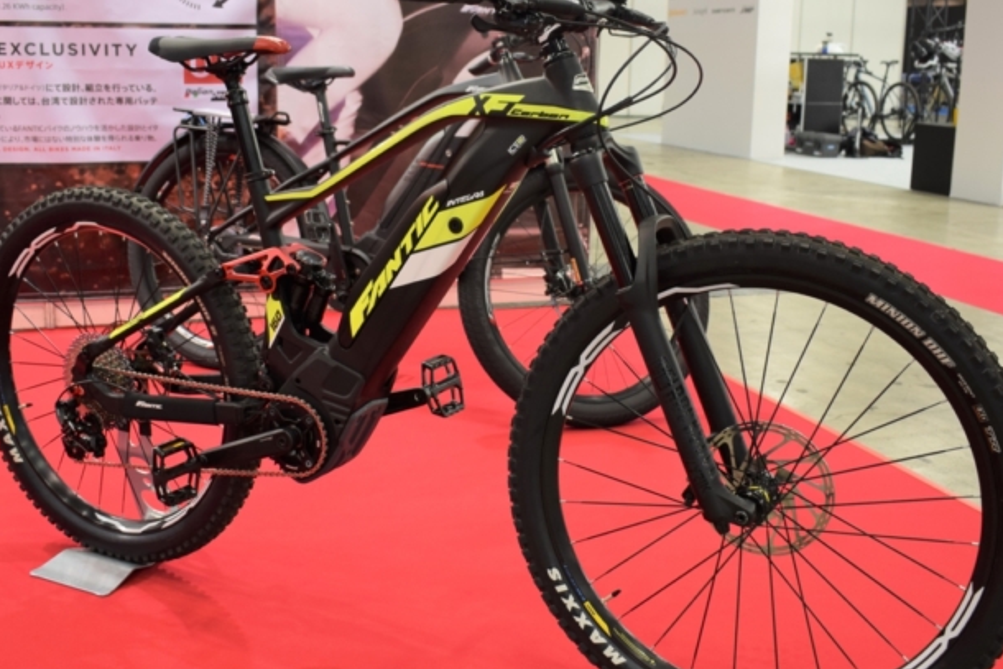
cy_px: 358
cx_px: 444
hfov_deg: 55.6
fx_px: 947
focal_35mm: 34
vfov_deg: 38.9
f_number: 4
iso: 450
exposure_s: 1/60
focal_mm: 18
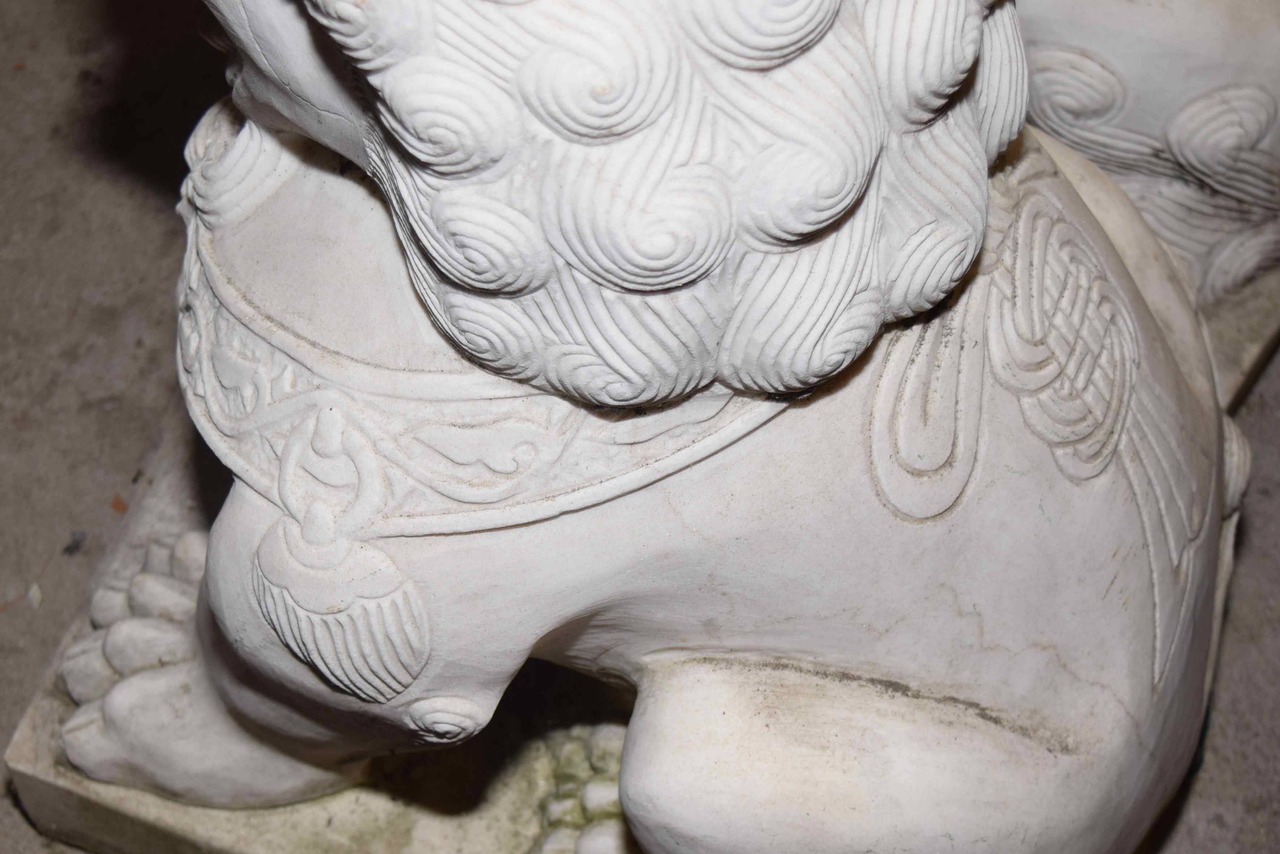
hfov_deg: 27.4
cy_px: 557
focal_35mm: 74
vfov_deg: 18.4
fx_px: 2626
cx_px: 553
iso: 180
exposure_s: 1/60
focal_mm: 29
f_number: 4.2
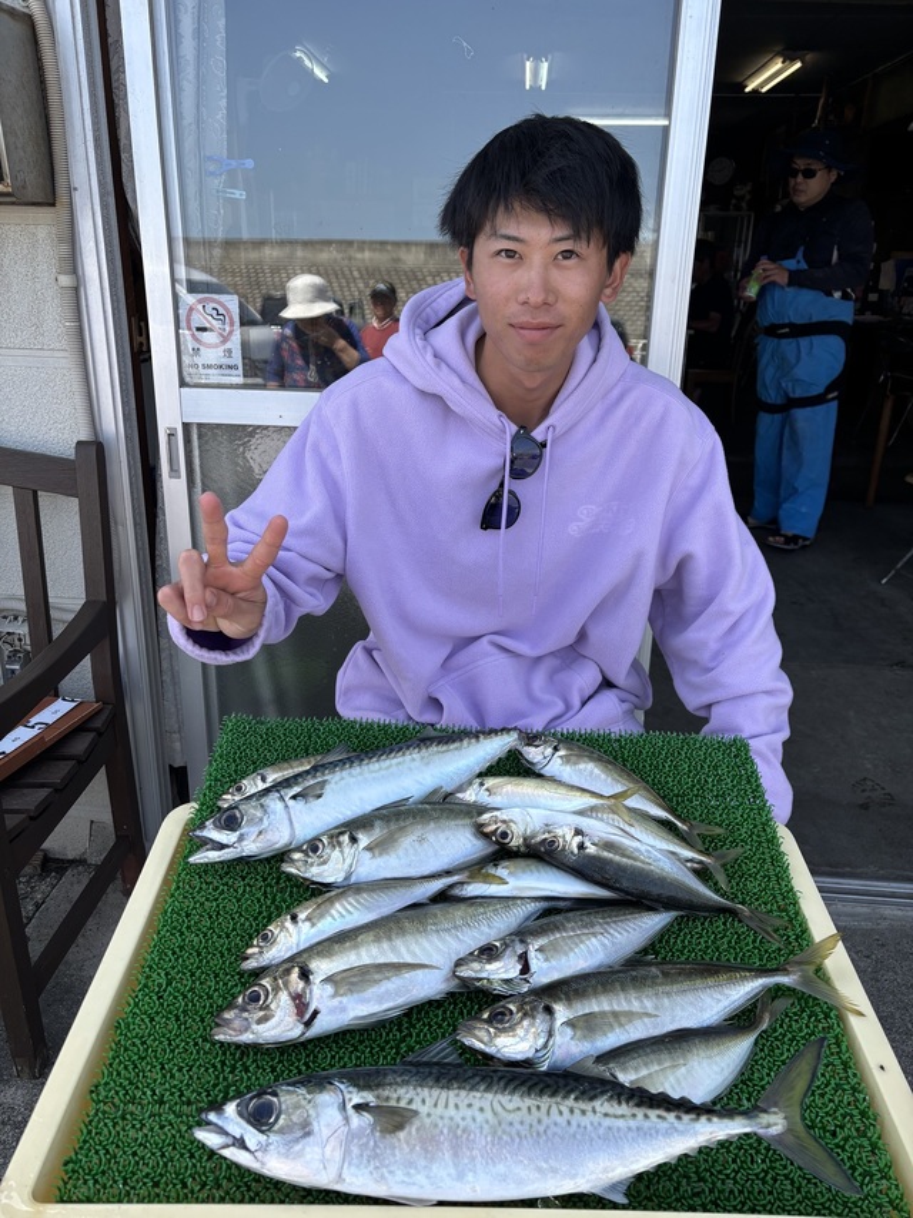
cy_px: 609
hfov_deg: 53.0
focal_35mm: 26
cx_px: 456
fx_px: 915
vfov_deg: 67.3
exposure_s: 1/865
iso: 50
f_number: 1.6
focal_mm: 5.96
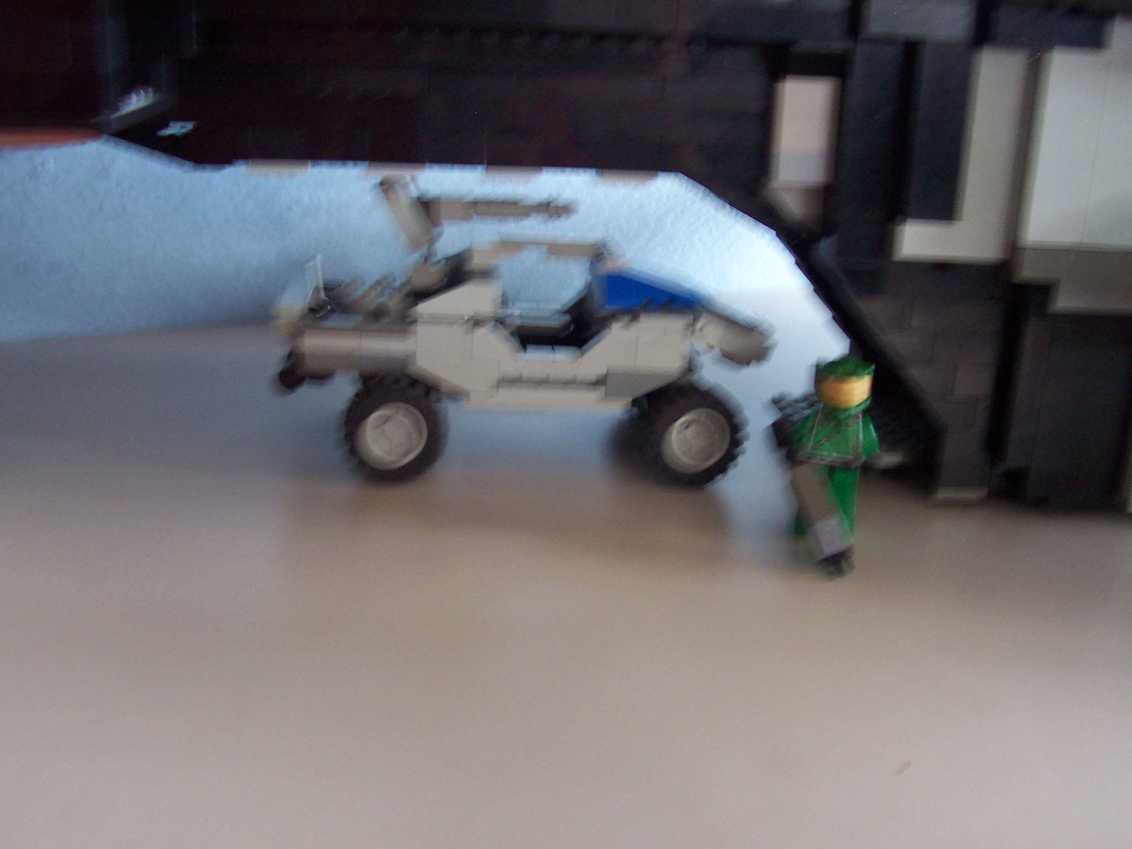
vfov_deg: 38.7
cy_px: 424
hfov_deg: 50.1
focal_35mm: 37
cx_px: 566
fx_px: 1210
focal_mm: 5.6
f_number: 2.8
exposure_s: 1/8
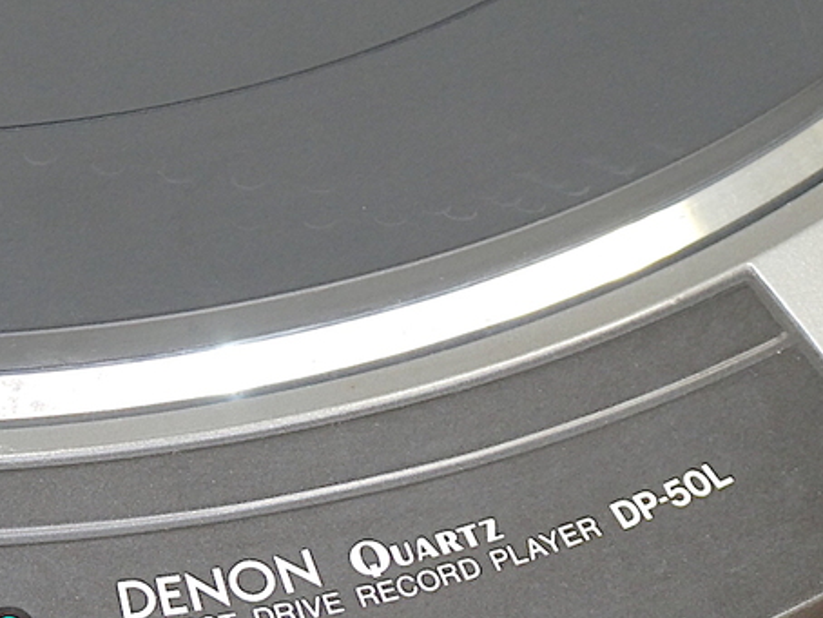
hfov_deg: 8.8
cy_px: 562
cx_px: -36
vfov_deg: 6.6
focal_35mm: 224
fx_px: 5328
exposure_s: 1/6
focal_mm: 19
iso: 200
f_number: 5.1
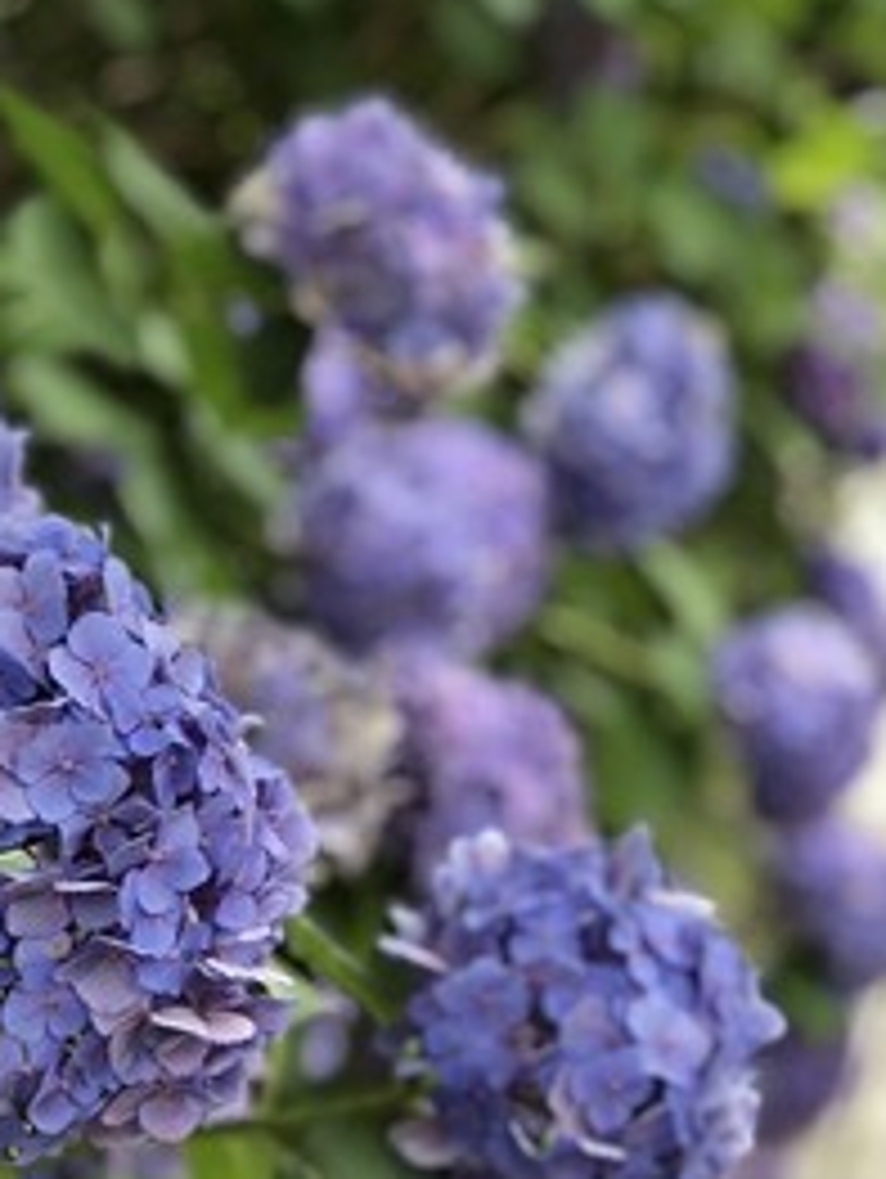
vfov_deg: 19.9
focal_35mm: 98
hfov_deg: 15.1
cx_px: 364
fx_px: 3339
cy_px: 837
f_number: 2.8
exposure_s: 1/60
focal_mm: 6.6
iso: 50
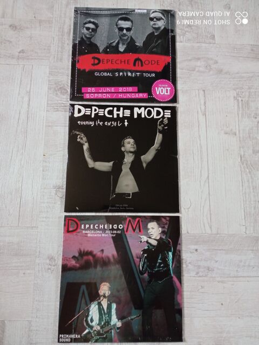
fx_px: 269
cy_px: 172
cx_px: 130
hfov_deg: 51.4
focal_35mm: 27
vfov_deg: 65.3
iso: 618
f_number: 2.2
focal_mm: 3.79
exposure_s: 1/25
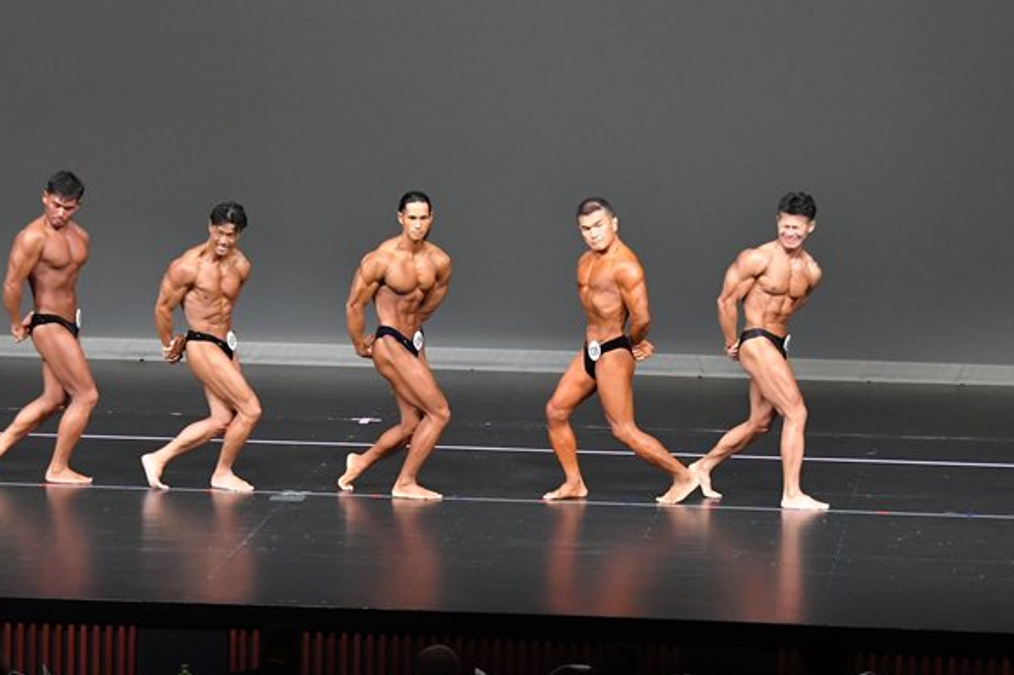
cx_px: 431
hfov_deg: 10.5
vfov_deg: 7.0
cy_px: 382
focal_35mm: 195
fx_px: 5491
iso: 5000
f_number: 5.6
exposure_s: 1/400
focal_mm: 98
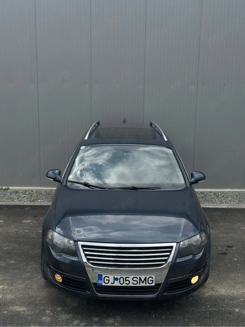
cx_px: 122
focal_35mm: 48
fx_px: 453
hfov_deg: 30.3
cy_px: 164
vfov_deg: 39.7
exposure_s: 1/3472
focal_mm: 6.86
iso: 100
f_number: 1.78
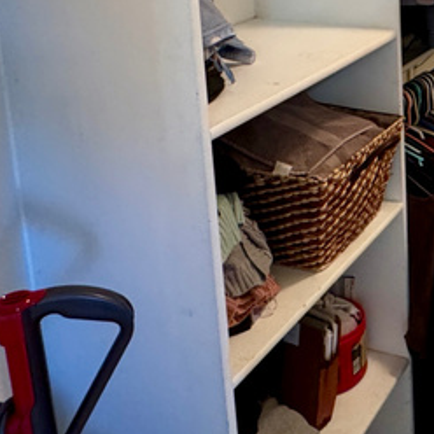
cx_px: 520
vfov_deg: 30.5
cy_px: -19
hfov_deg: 28.9
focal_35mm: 51
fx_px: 723
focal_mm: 2.22
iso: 500
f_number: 2.2
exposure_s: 1/60
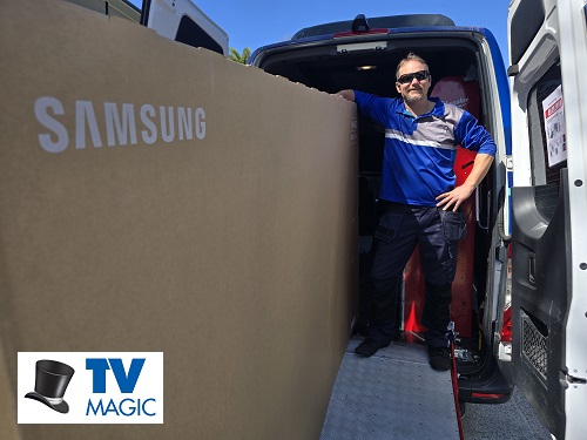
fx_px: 390
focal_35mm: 23
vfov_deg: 58.9
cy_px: 220
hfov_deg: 73.9
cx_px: 294
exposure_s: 1/411
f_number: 1.7
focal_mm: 6.3
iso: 12
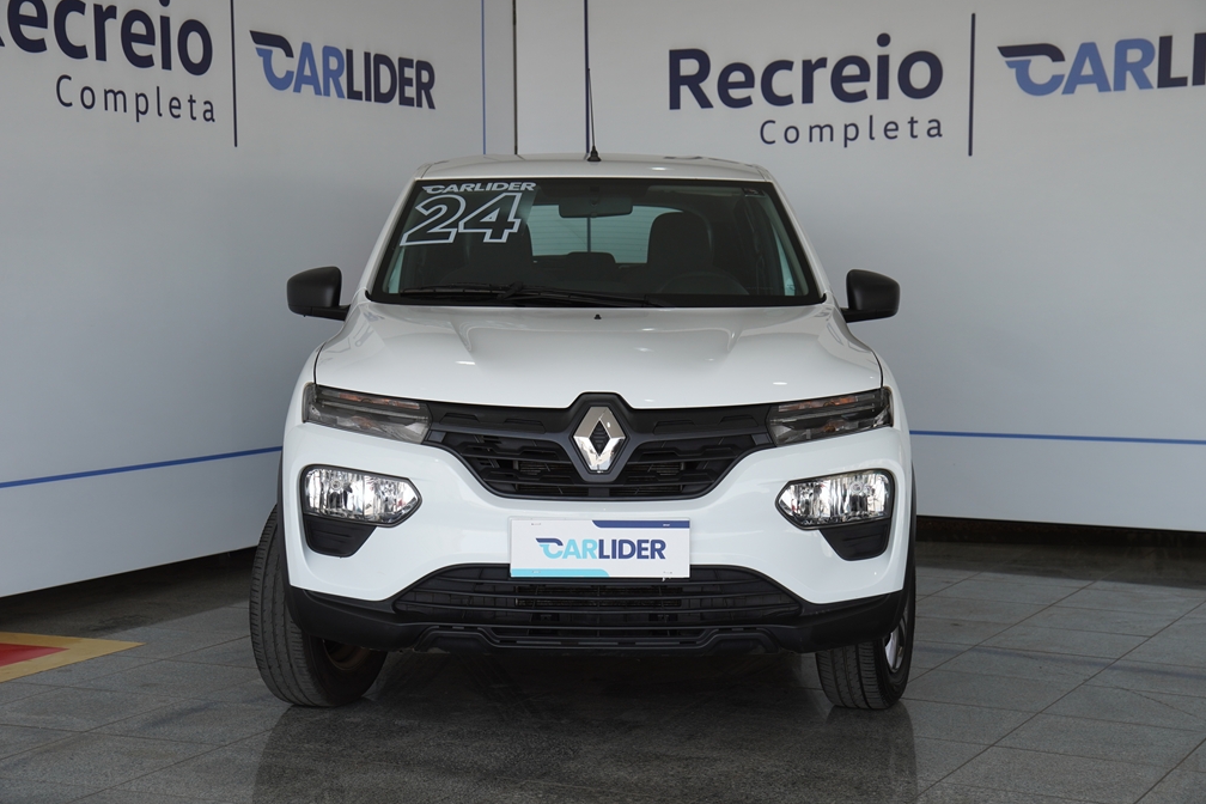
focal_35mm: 66
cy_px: 407
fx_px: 2194
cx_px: 596
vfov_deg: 20.8
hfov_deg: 30.7
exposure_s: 1/160
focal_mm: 43
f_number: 5
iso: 160
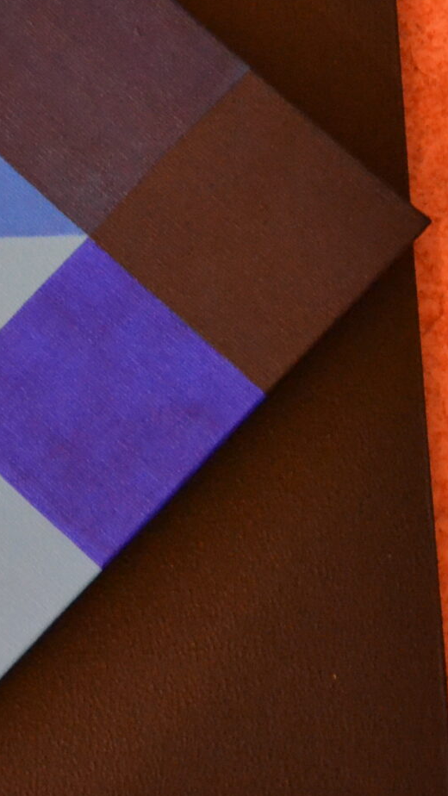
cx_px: -253
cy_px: 295
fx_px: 4412
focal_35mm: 209
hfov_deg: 5.7
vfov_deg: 10.3
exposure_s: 1/13
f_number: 4.8
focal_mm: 48
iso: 3200
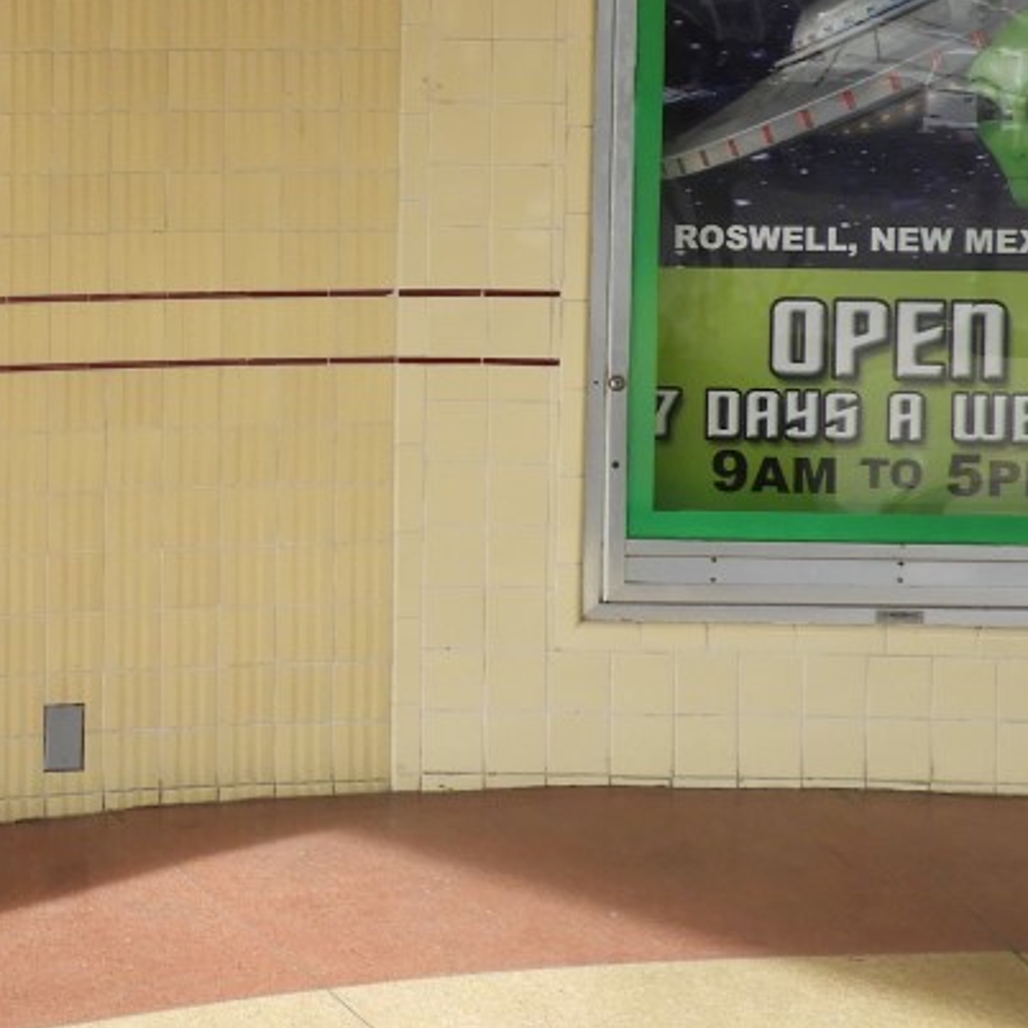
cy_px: 143
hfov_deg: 16.9
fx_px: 3192
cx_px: -440
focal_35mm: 95
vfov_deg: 18.1
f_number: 3.5
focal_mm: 5.4
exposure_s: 1/320
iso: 100
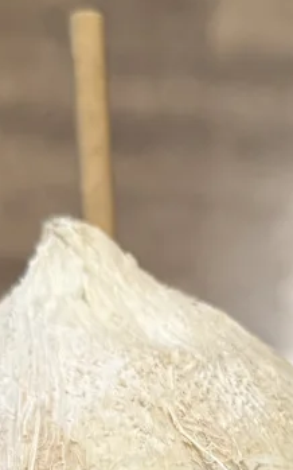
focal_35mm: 105
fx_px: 1342
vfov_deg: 18.4
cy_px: 622
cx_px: 280
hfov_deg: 12.3
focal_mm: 6.76
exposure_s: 1/60
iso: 400
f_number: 1.78
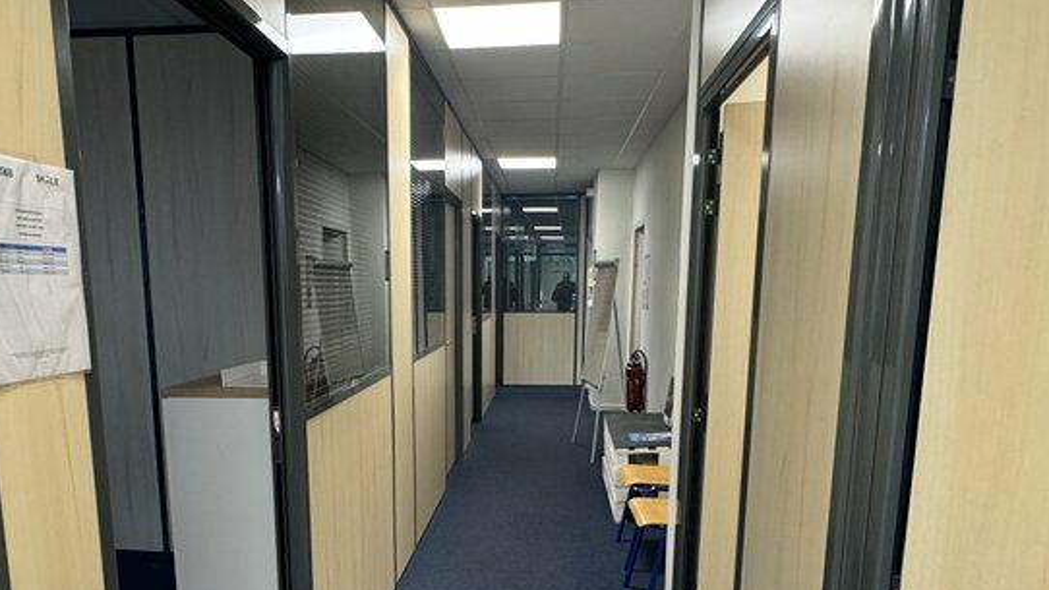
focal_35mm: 27
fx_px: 751
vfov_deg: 42.1
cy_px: 414
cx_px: 465
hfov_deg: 69.6
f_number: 2.2
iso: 200
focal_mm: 2.22
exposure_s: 1/50
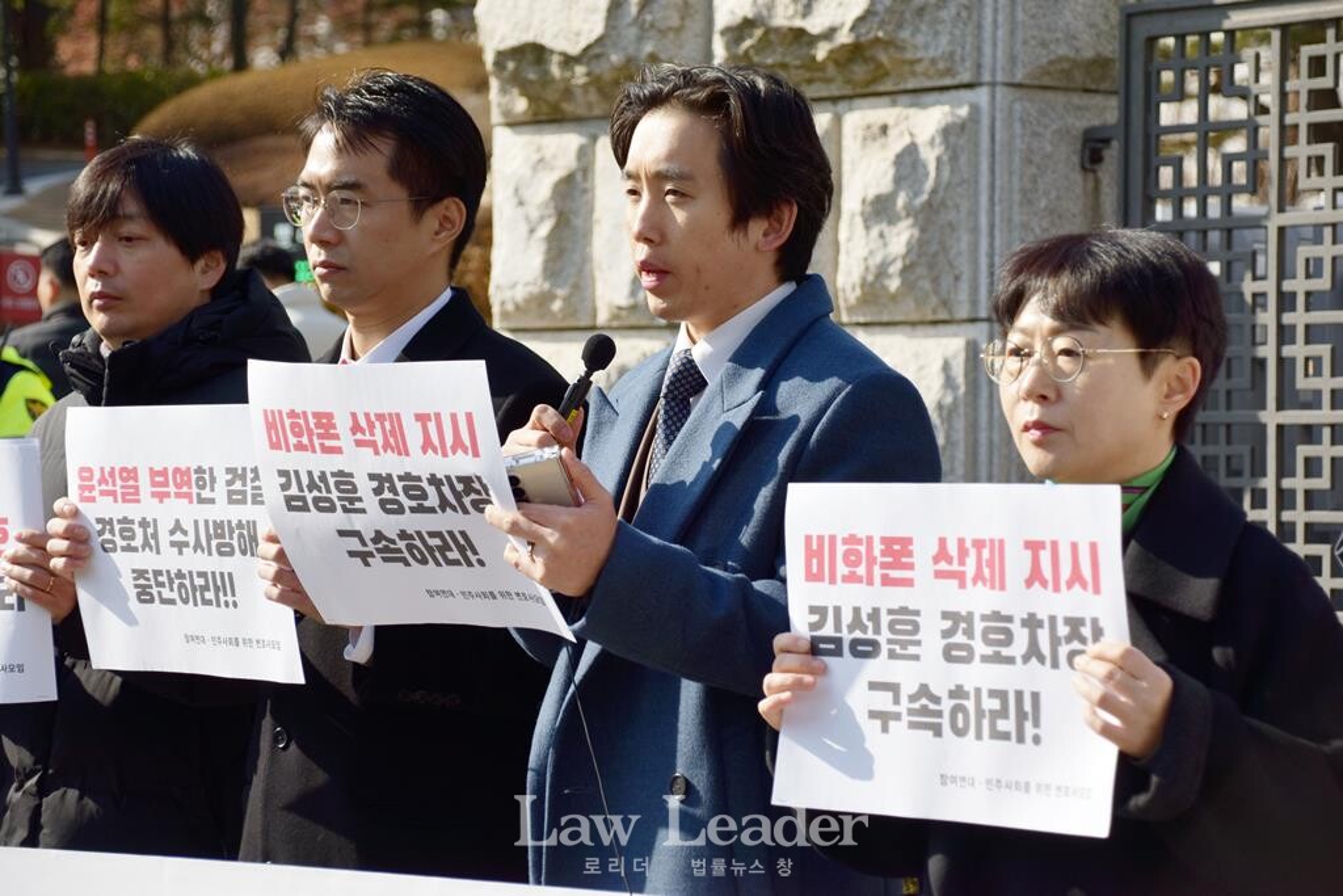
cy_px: 448
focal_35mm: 105
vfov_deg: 13.0
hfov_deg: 19.5
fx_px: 3917
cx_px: 672
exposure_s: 1/1250
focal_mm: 70
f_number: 5.3
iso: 100
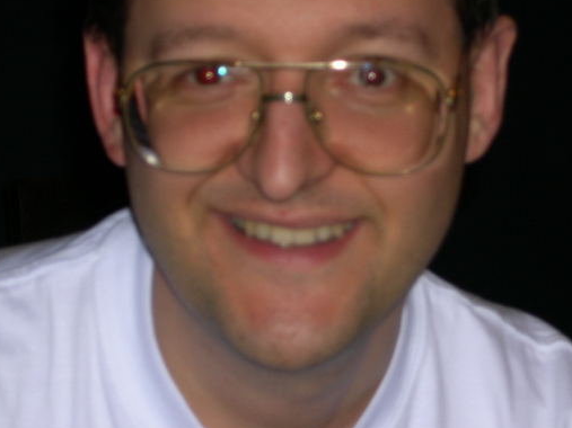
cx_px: 311
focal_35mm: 161
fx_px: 2660
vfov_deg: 9.2
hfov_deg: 12.3
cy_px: 141
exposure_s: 1/60
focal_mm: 21.6
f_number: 4.8
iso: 100
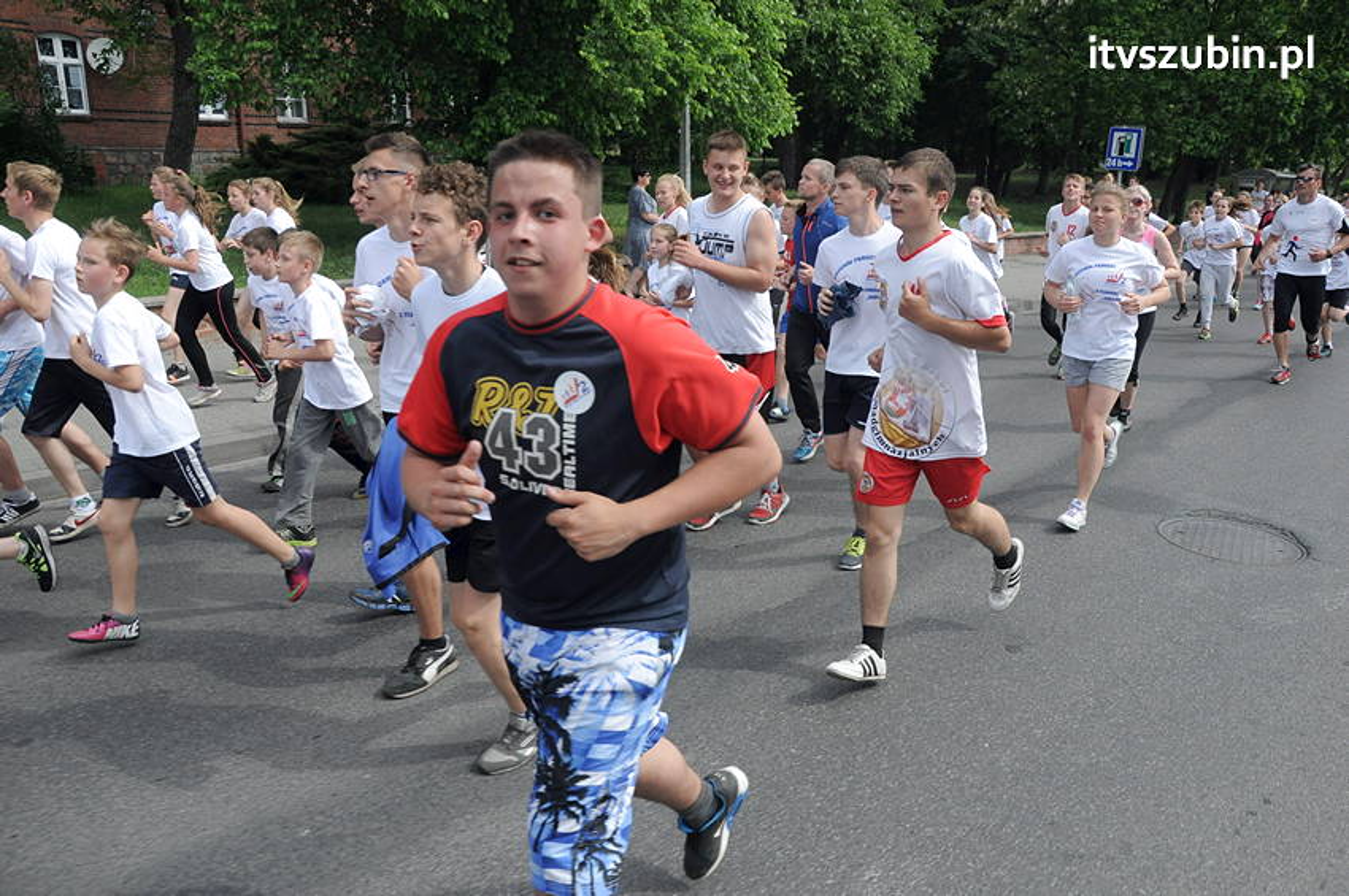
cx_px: 674
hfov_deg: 67.4
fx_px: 1011
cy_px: 448
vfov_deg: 47.8
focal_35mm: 27
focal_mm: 18
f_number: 11
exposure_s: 1/500
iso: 800
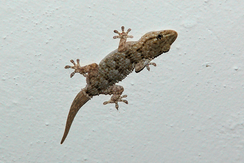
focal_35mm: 300
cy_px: 82
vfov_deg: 4.6
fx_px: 2033
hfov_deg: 6.9
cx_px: 122
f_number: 8
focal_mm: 200
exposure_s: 1/60
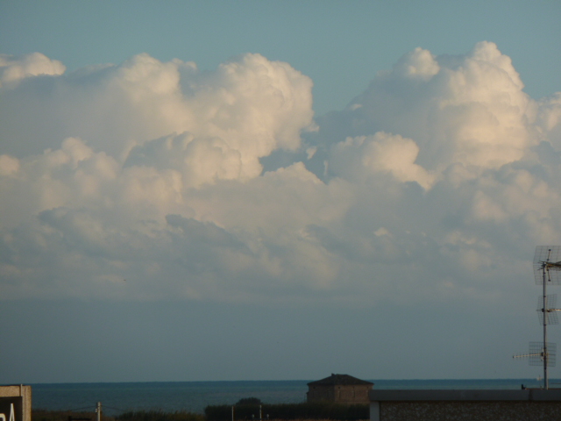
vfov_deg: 5.3
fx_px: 4505
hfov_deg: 7.1
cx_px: 280
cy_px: 210
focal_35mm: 278
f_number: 4.8
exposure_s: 1/400
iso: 80
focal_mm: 45.7
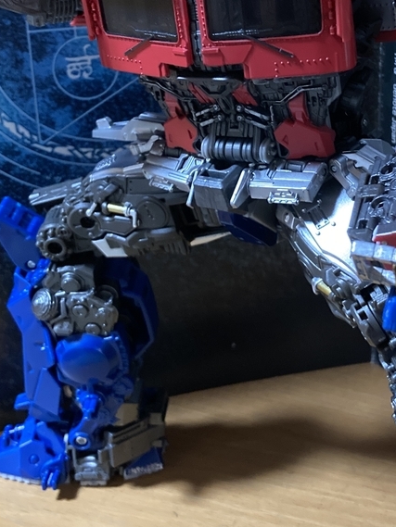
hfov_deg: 24.6
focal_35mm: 59
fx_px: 900
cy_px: 191
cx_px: 288
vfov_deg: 32.5
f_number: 1.8
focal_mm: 3.99
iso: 500
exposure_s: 1/30
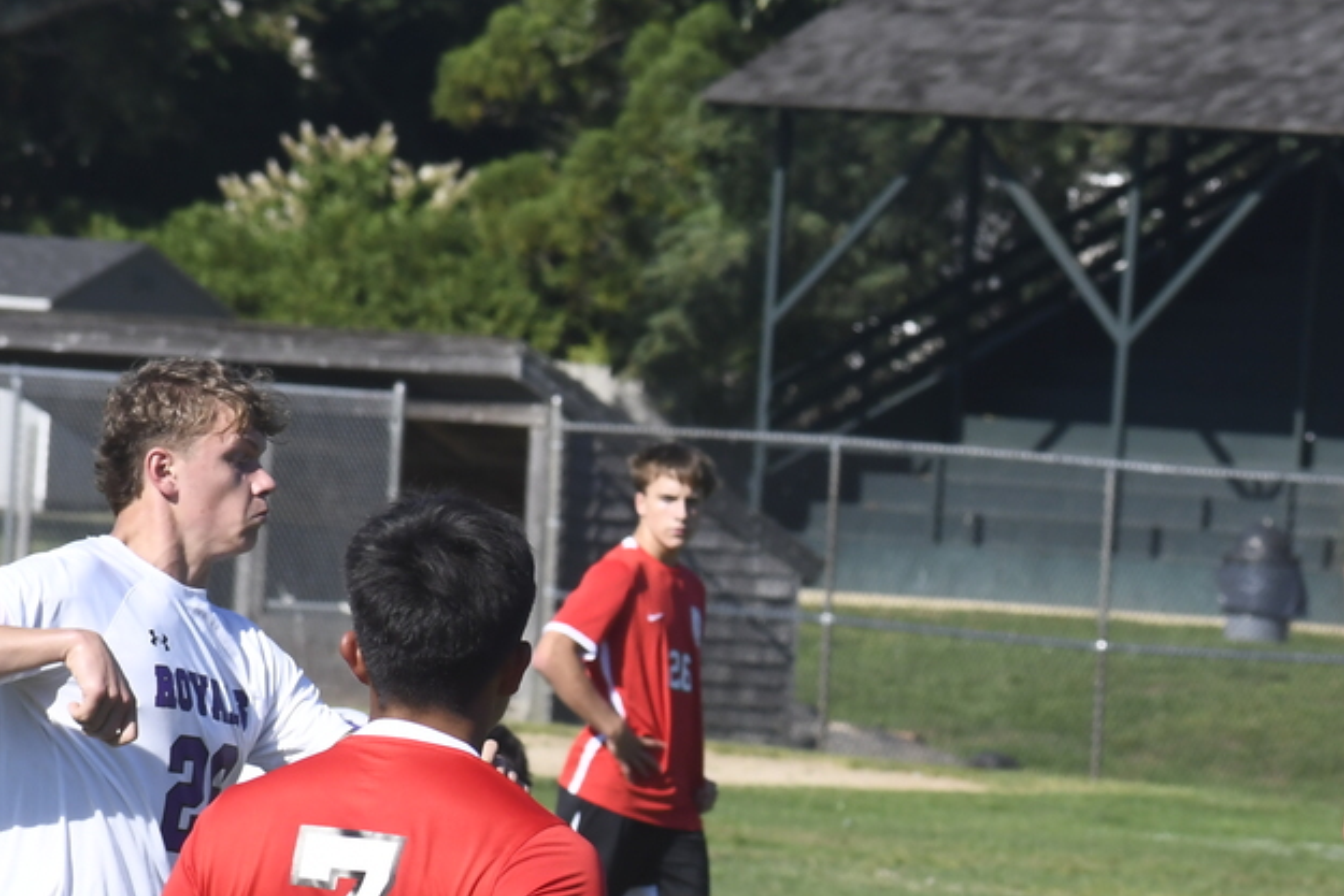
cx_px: 1350
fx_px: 16392
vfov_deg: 3.1
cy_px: 1027
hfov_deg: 4.7
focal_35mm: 439
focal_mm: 122
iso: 640
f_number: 9
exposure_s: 1/1250
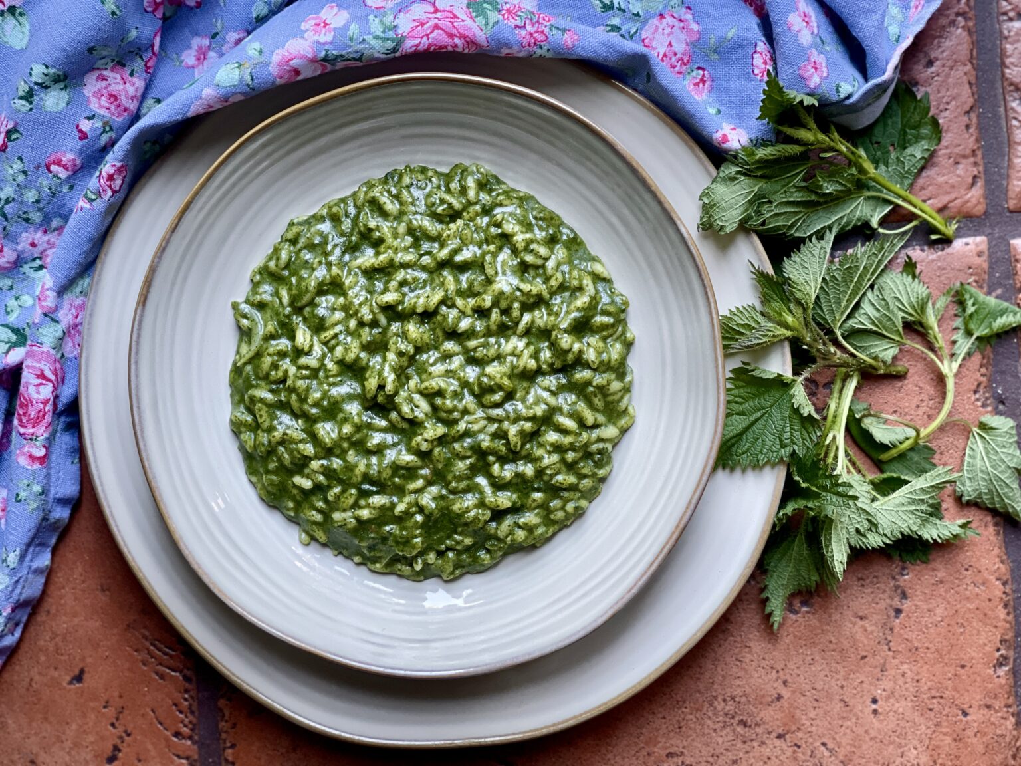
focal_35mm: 64
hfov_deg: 30.3
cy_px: 383
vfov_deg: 22.9
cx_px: 510
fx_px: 1888
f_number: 2.2
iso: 250
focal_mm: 7.5
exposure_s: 1/121
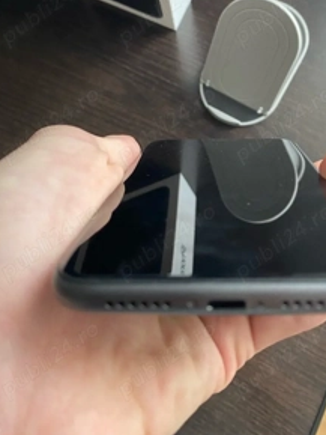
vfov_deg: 50.4
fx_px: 452
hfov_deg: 39.5
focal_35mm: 36
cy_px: 143
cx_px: 197
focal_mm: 4.25
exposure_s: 1/50
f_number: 1.8
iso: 200
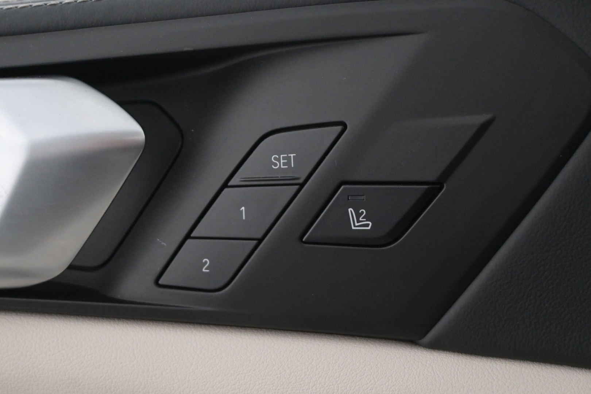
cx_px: 296
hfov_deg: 35.9
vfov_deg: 24.4
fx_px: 911
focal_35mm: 56
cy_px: 197
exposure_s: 1/60
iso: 4500
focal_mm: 37
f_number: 5.3
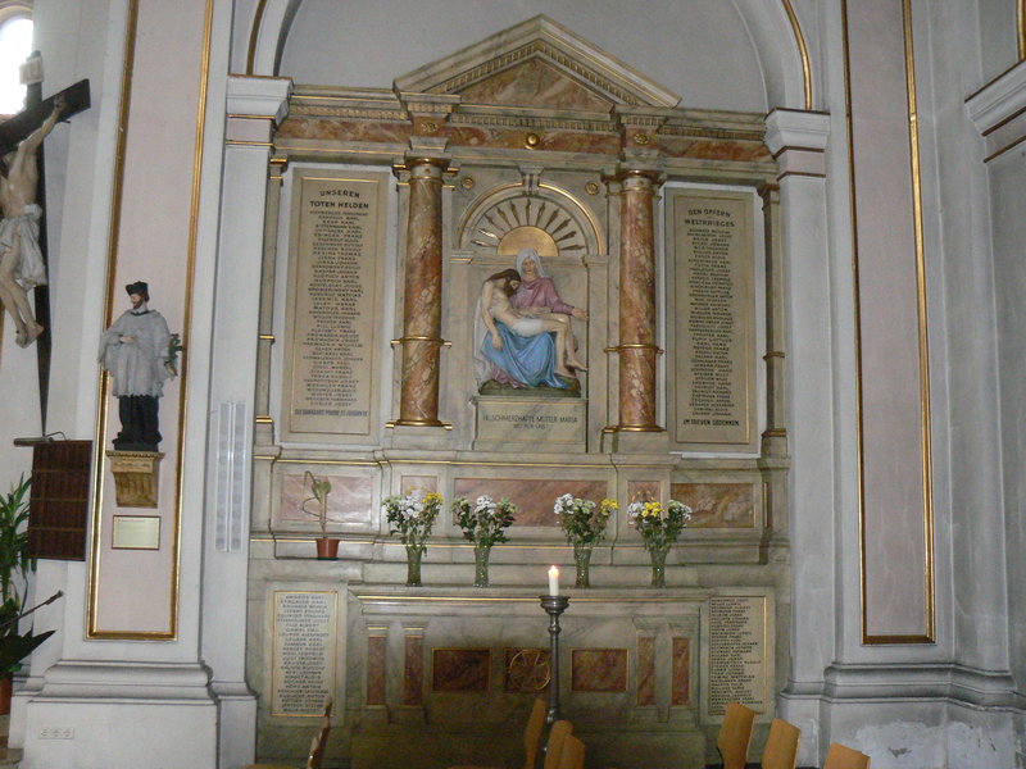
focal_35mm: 36
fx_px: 1067
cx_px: 513
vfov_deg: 39.7
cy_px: 384
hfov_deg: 51.4
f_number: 2.8
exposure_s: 1/30
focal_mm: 6
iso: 400
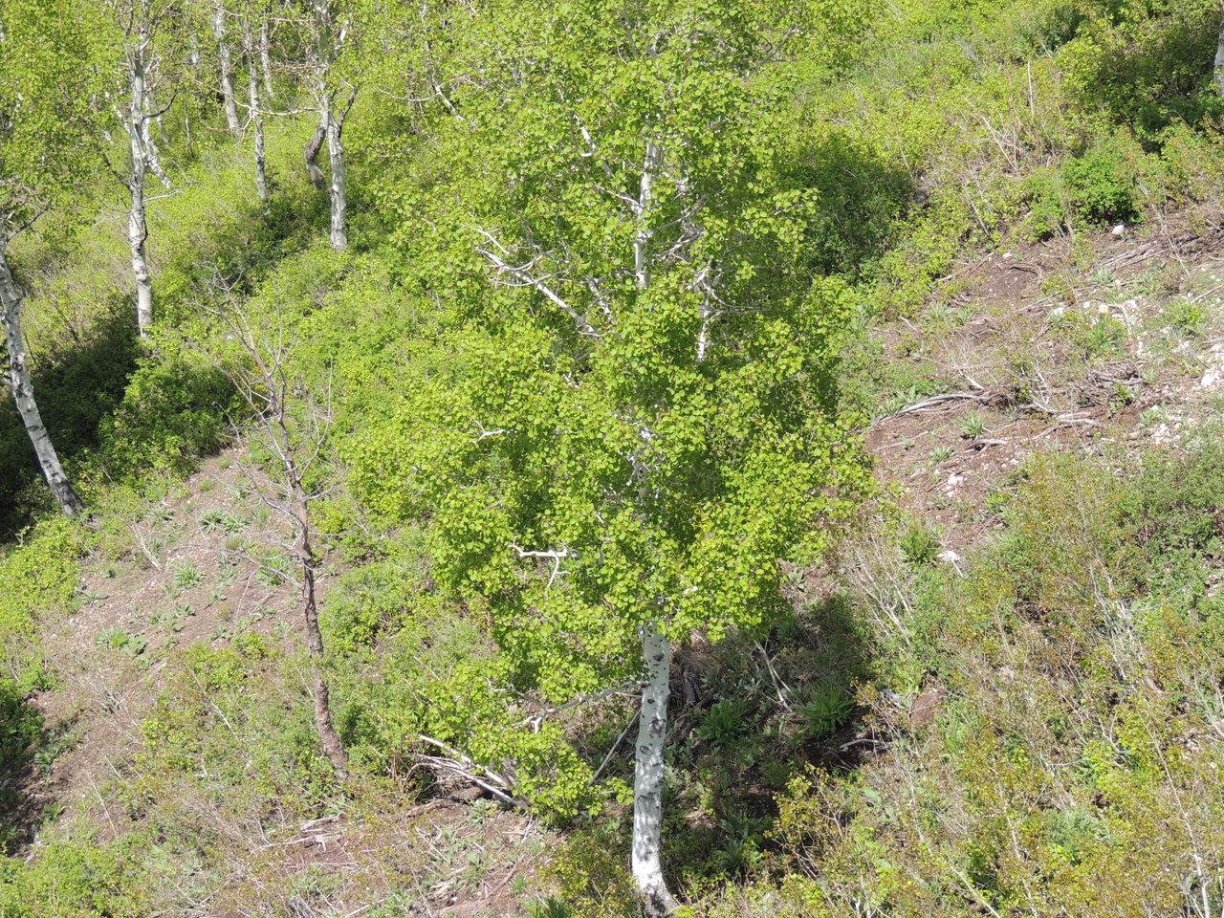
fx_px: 2652
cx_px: 612
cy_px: 459
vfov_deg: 19.6
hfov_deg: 26.0
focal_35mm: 75
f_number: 3.9
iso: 100
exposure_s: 1/400
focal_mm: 13.3
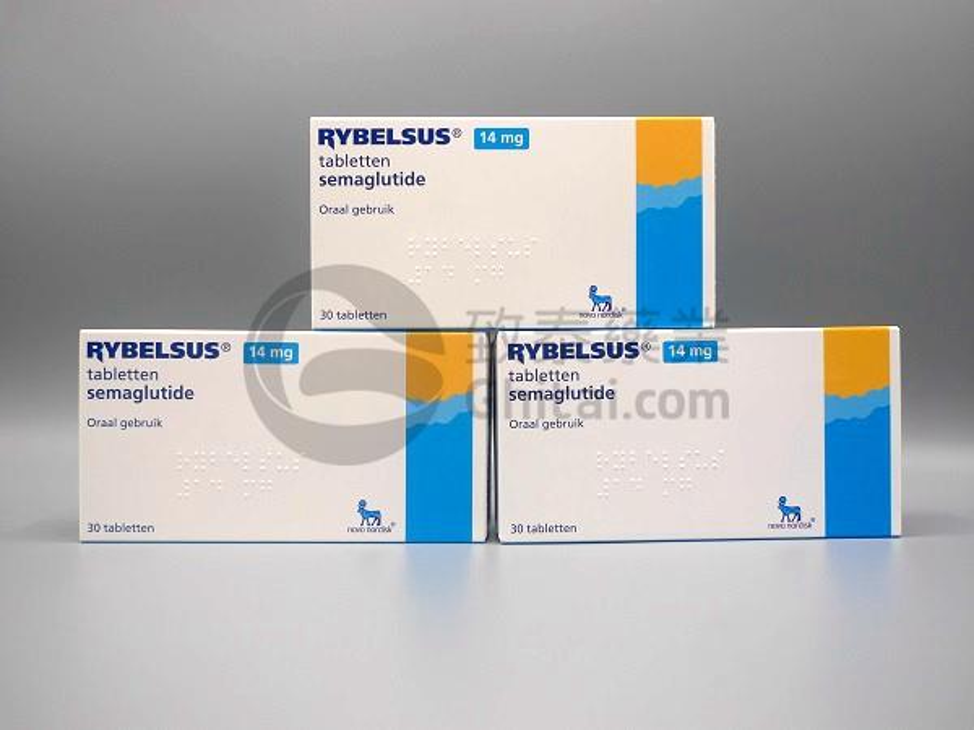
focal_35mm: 35
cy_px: 365
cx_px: 487
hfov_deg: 52.6
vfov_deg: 40.7
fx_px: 985
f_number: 2.8
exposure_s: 1/200
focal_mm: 7.4
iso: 80
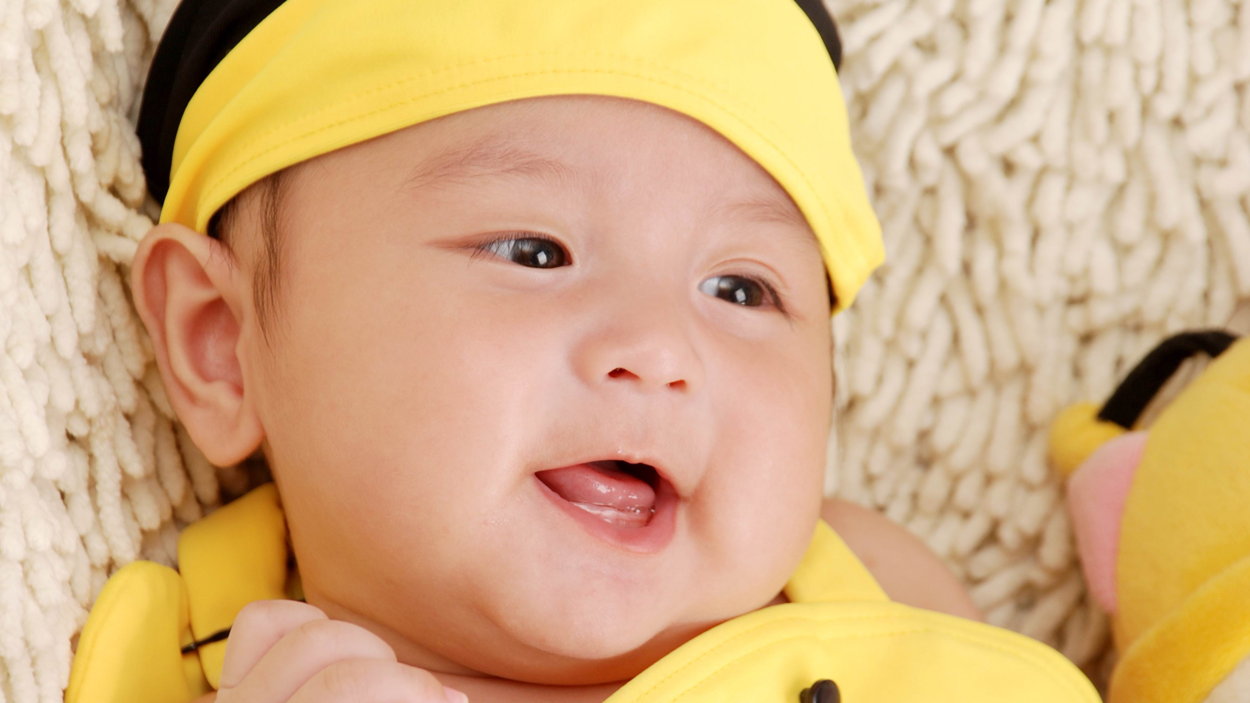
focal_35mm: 166
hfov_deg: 13.0
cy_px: 398
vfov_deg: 7.3
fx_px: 5487
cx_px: 625
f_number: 6.3
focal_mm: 105
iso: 100
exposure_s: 1/125
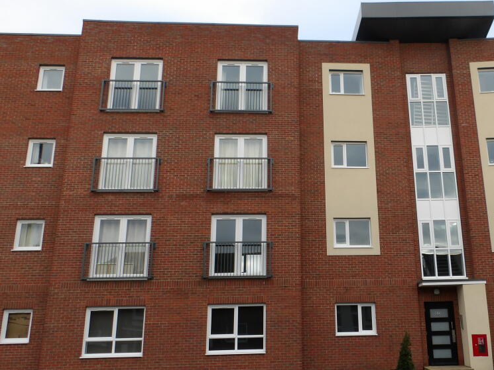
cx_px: 318
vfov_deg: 42.9
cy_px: 201
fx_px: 471
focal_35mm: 33
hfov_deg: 54.5
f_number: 4.1
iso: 100
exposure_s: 1/151
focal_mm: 4.3
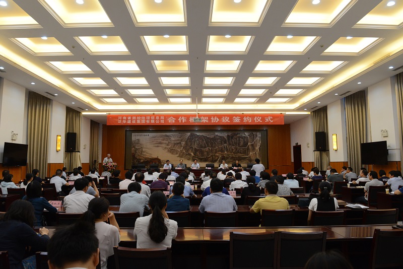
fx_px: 269
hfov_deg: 73.7
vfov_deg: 53.2
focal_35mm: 24
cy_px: 134
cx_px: 202
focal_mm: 24
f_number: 6.3
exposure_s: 1/160
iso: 2500
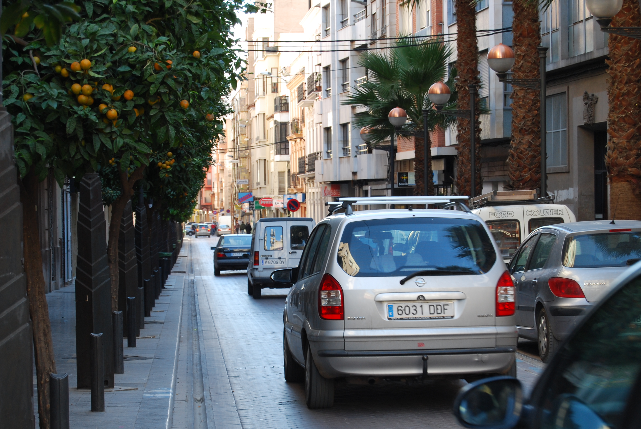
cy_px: 253
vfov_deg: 13.5
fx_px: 1811
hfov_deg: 20.1
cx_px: 318
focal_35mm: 102
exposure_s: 1/60
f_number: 5.6
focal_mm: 55
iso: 200
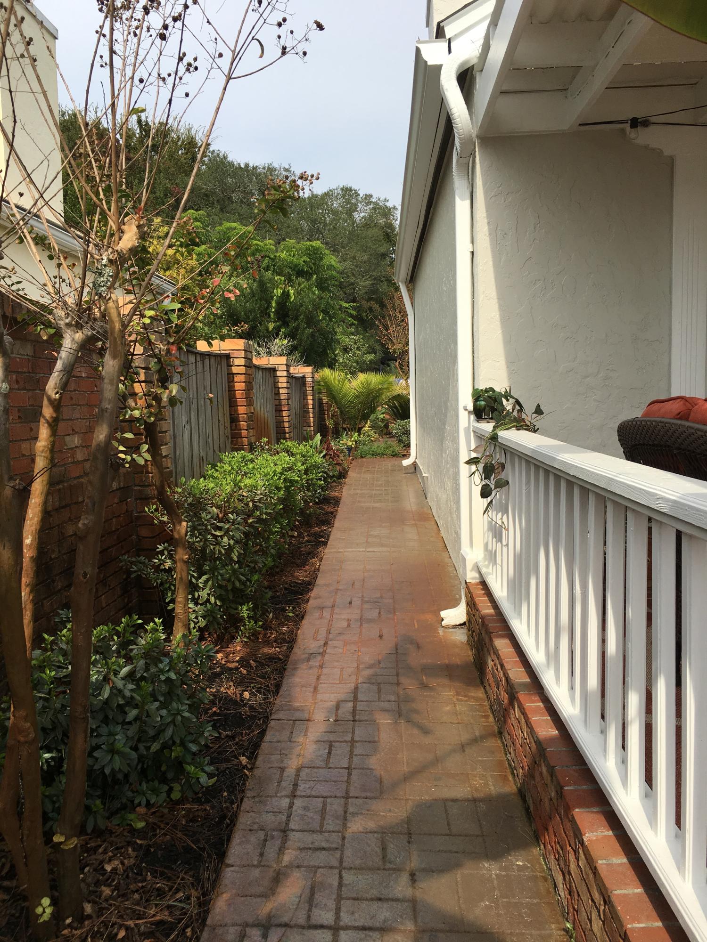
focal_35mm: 29
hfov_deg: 48.2
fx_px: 790
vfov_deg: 61.7
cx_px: 354
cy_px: 471
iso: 25
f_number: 2.2
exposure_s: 1/1282
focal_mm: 4.15
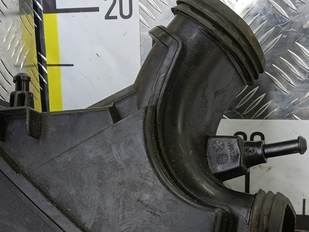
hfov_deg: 36.0
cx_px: 125
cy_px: 187
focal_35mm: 53
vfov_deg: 27.0
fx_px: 473
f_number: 1.6
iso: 132
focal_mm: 4.11
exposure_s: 1/50
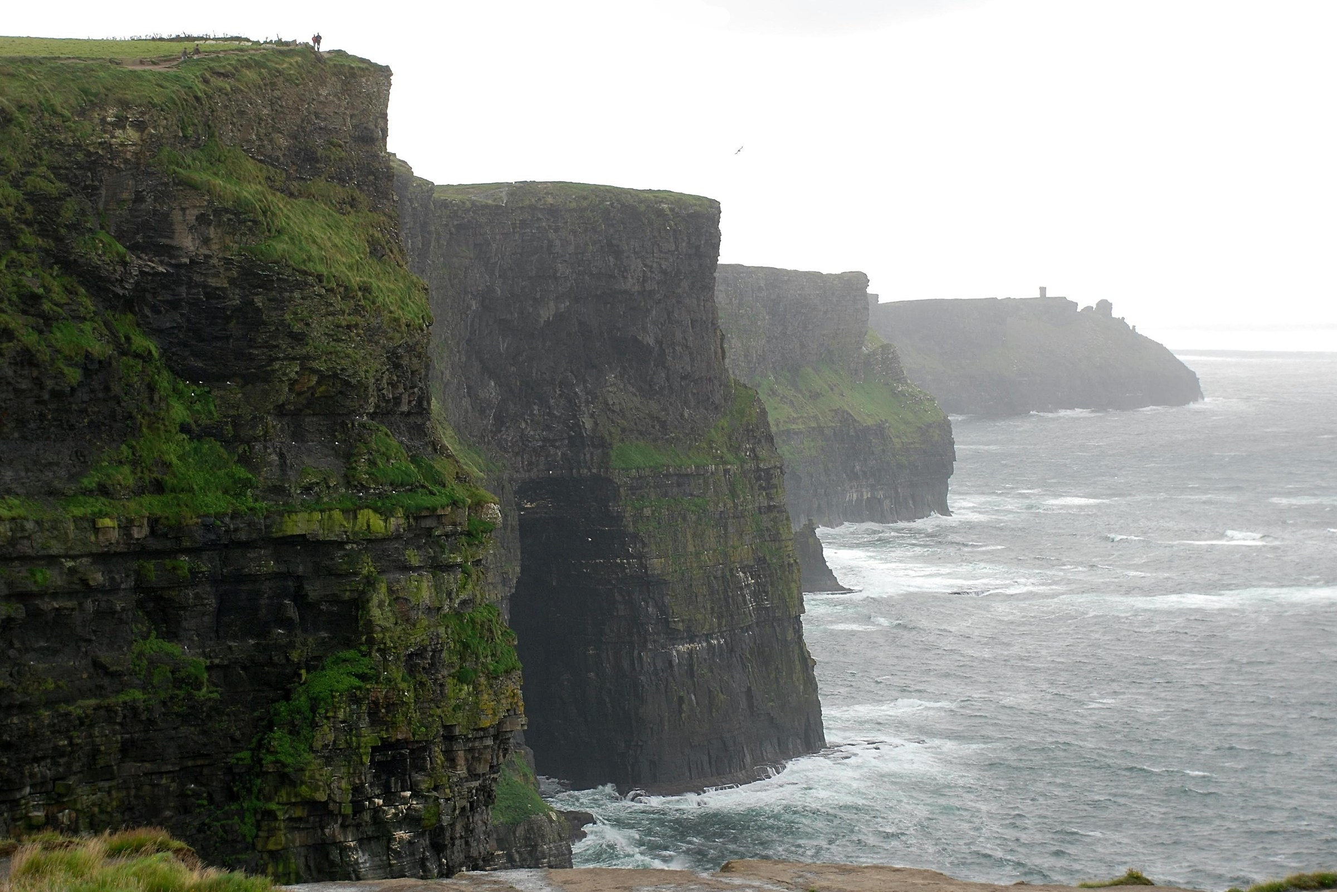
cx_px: 668
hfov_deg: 26.0
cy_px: 446
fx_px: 2897
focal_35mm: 78
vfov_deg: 17.5
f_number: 5
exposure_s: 1/160
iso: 100
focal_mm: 52
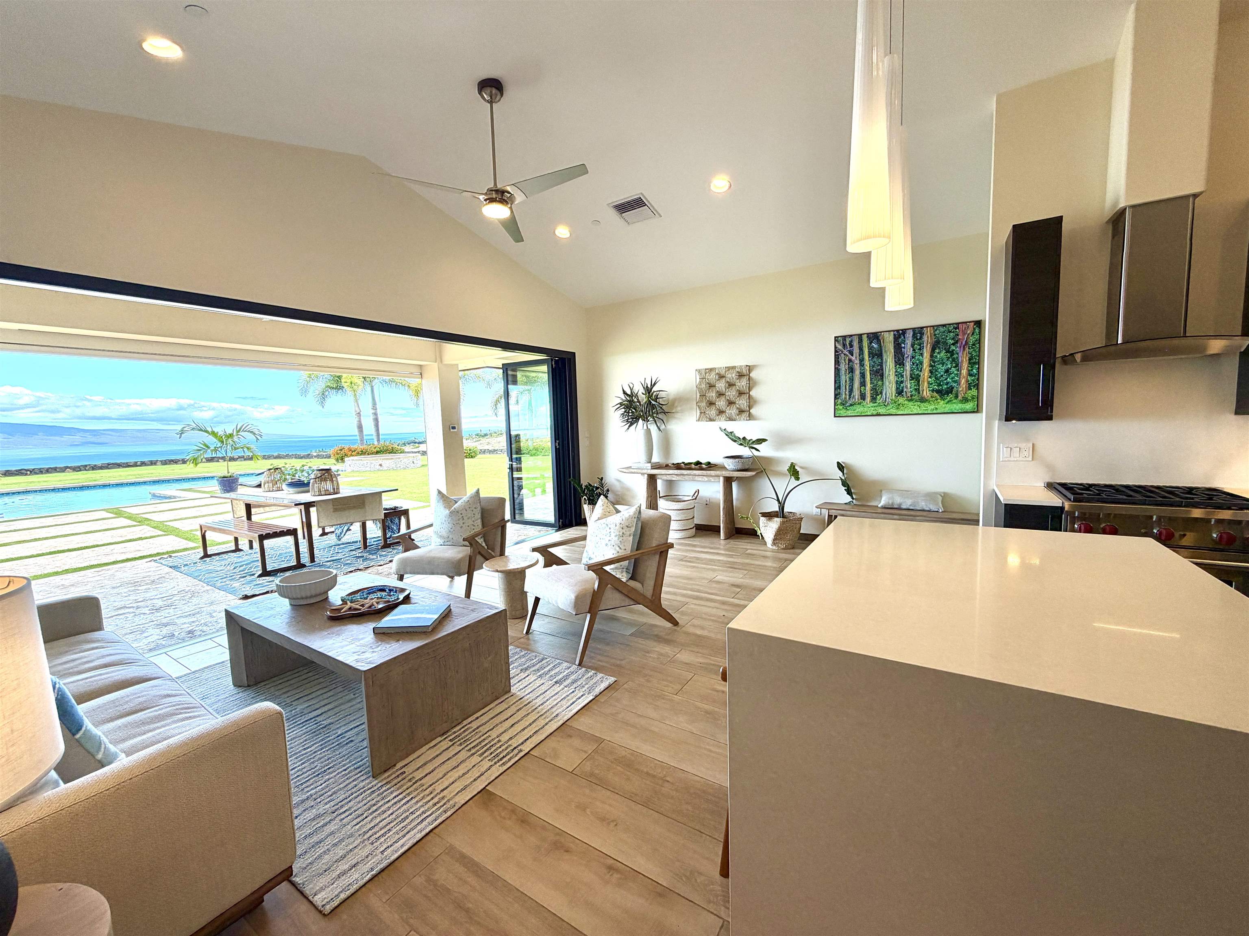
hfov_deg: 102.1
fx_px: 505
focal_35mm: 14
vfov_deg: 85.7
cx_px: 624
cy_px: 468
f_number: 2.2
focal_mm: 2.22
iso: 16
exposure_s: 1/120
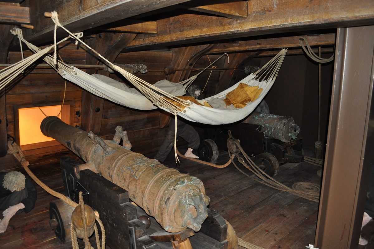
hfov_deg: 67.4
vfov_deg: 47.8
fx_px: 280
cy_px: 124
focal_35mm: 27
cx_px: 187
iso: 1600
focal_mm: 18
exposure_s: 1/60
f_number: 3.5
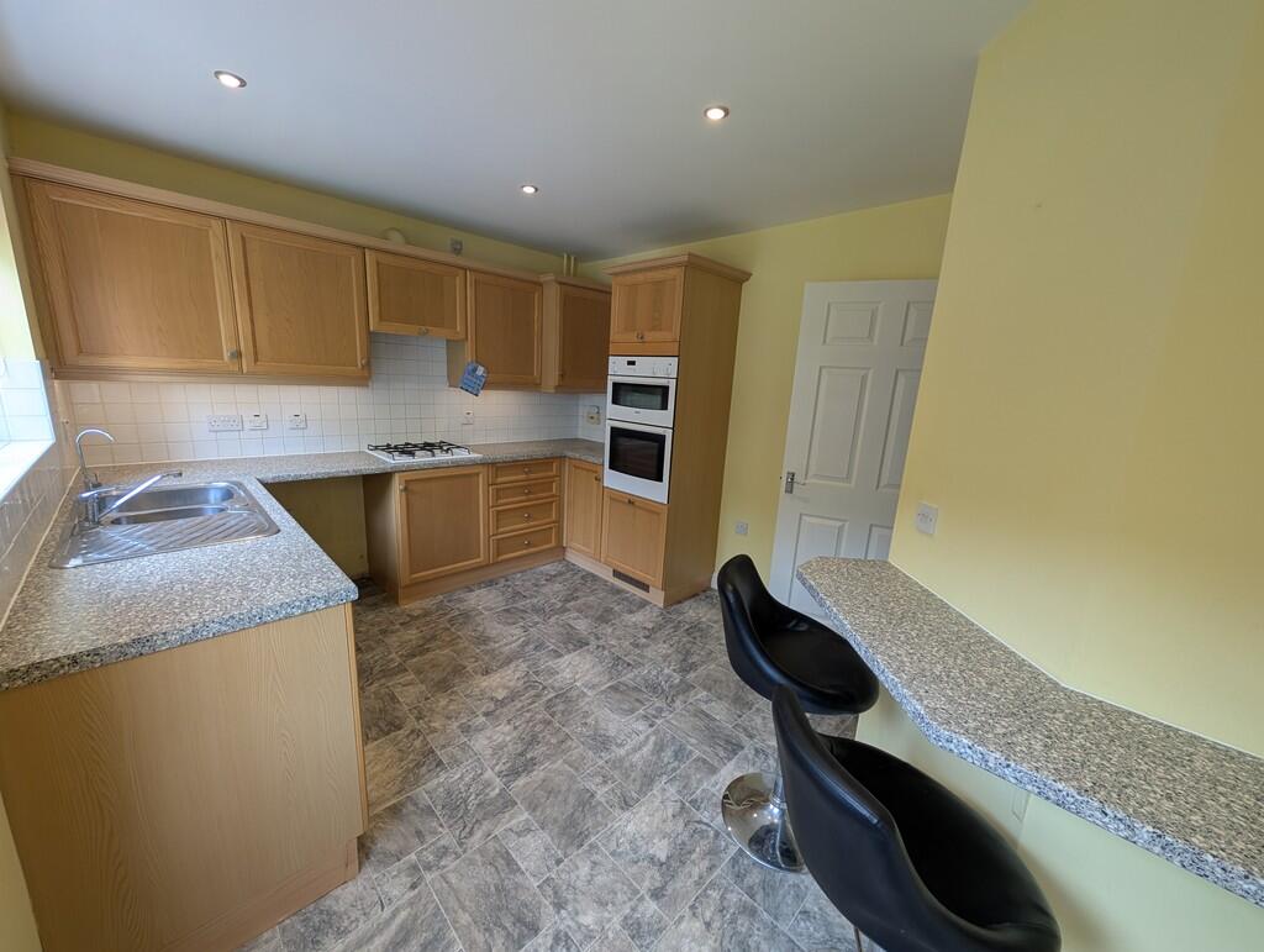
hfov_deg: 110.5
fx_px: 439
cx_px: 632
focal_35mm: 12
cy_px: 476
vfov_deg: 94.6
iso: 65
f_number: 1.7
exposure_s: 1/100
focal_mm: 2.02
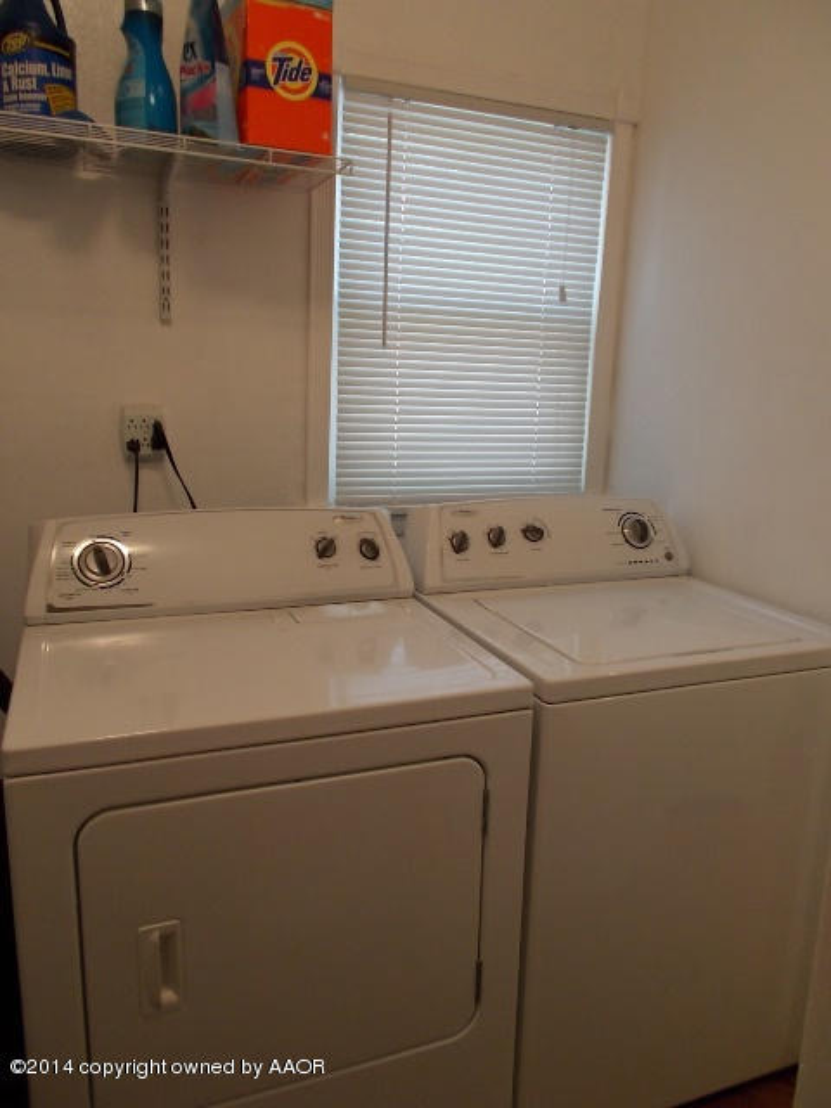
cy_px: 554
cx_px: 416
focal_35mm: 26
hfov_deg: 53.1
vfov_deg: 67.3
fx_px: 832
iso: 125
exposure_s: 1/25
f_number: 3.2
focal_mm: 4.6
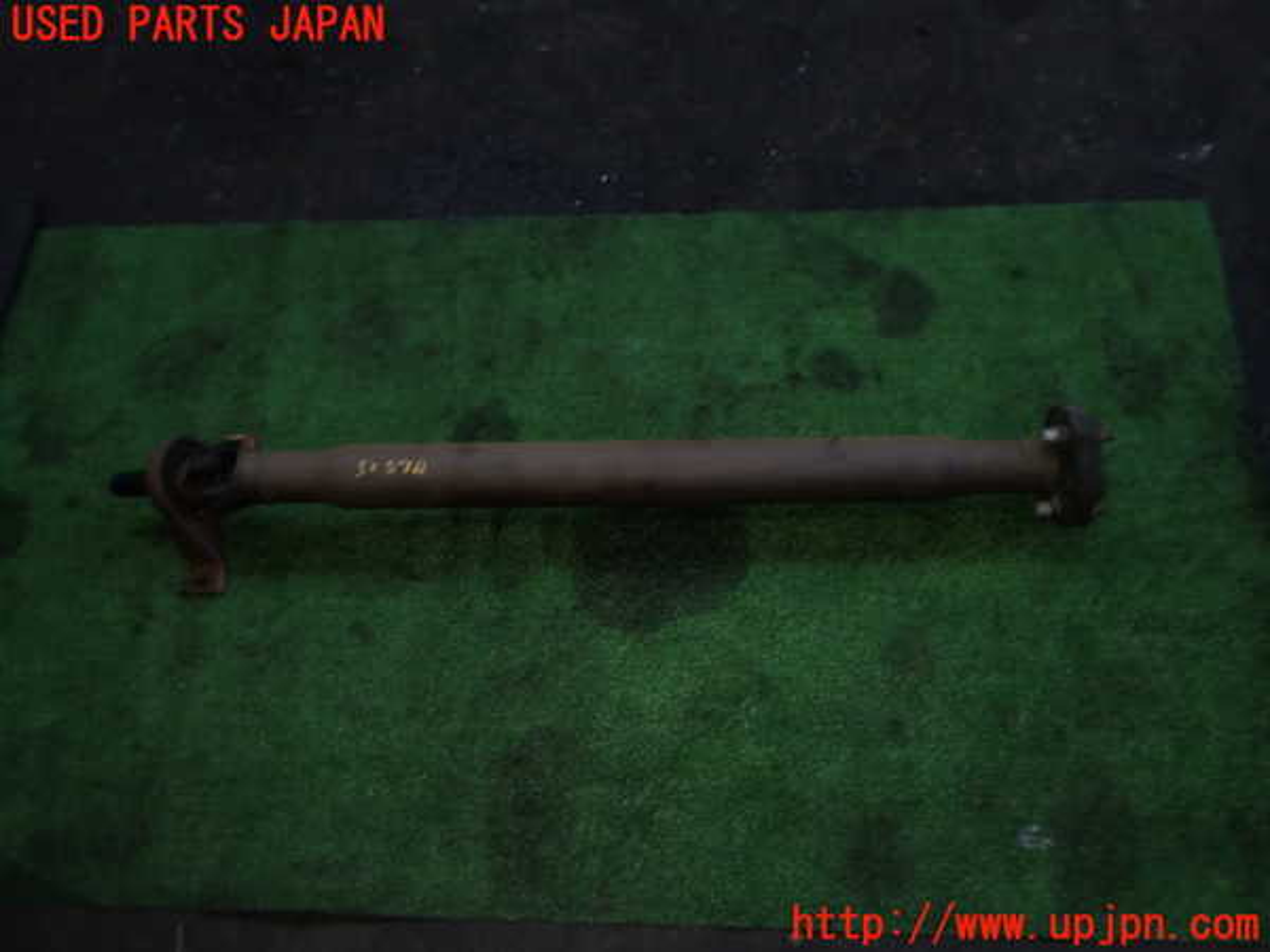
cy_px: 476
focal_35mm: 30
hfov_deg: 60.0
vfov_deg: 46.8
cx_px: 635
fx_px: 1101
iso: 200
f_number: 6.3
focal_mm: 5.4
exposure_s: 1/30
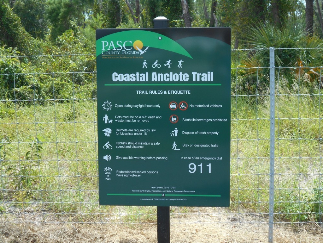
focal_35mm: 56
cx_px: 162
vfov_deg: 26.1
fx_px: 523
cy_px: 122
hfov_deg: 34.3
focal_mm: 10
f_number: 4.9
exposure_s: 1/250
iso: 80
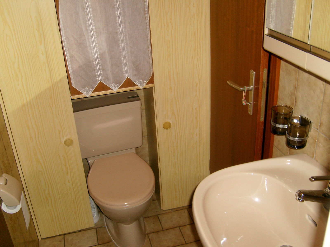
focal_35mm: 35
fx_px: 334
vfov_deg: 40.7
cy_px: 124
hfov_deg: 52.6
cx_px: 165
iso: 100
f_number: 2.8
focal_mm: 5.8
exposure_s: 1/45
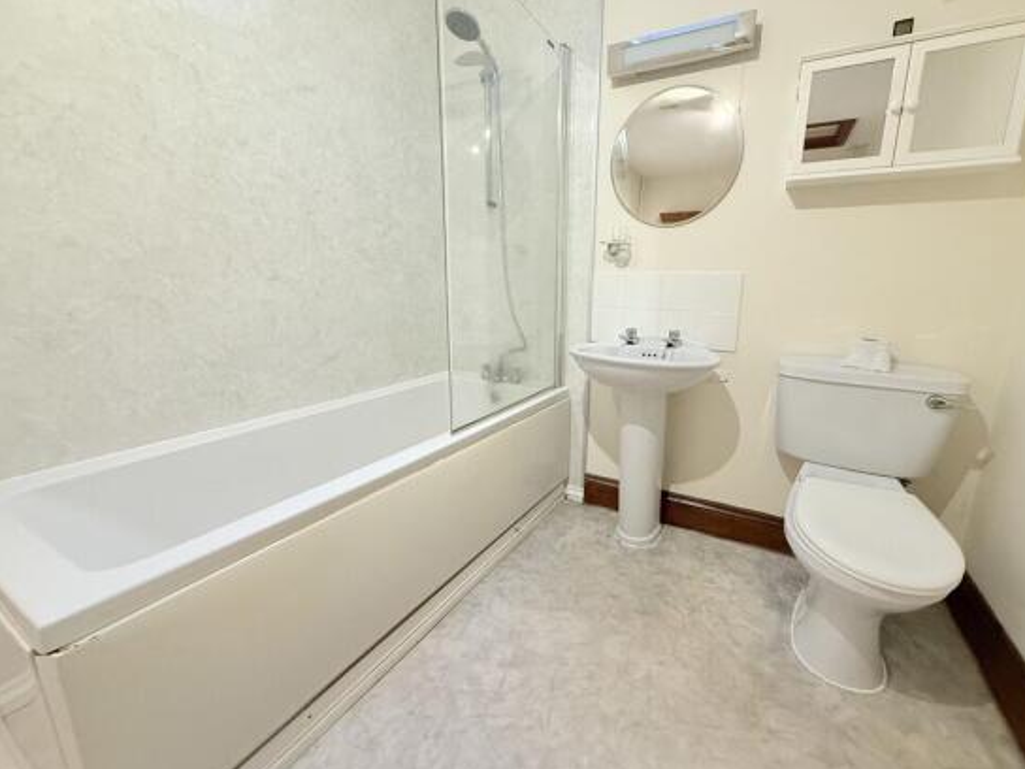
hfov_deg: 98.0
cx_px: 545
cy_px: 376
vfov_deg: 81.7
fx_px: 444
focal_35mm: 15
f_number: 2.2
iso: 400
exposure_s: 1/50
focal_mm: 2.22
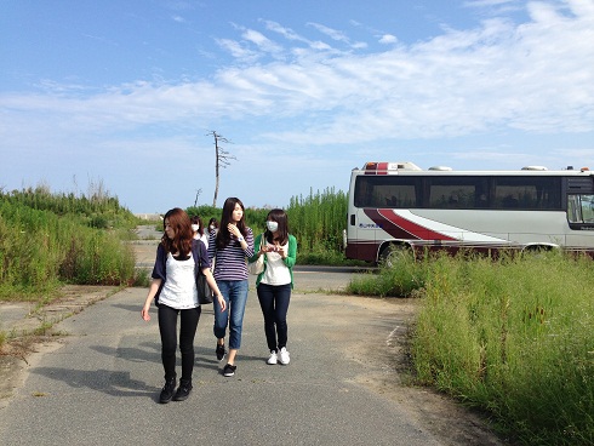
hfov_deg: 55.3
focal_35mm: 33
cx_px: 297
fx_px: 567
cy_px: 223
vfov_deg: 43.0
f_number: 2.4
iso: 50
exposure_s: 1/1290
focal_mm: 4.13
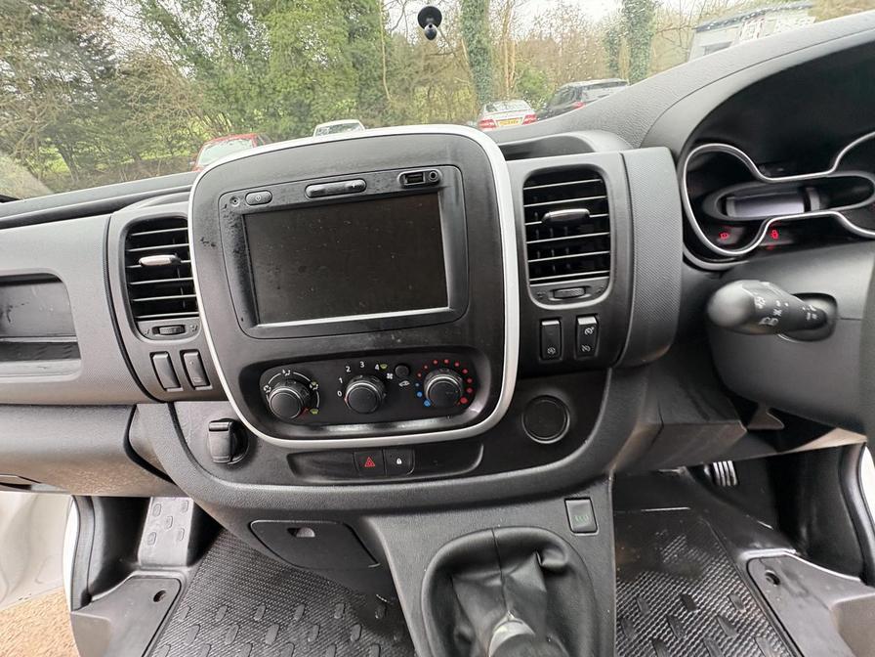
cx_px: 438
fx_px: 354
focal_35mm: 14
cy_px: 328
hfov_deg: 102.1
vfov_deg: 85.7
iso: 200
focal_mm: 2.22
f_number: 2.2
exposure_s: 1/60
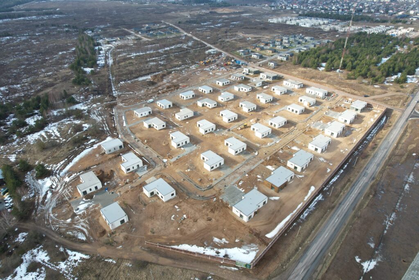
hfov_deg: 78.6
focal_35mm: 22
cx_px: 210
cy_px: 140
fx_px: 256
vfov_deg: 57.2
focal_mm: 8.38
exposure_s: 1/500
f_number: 2.8
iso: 100
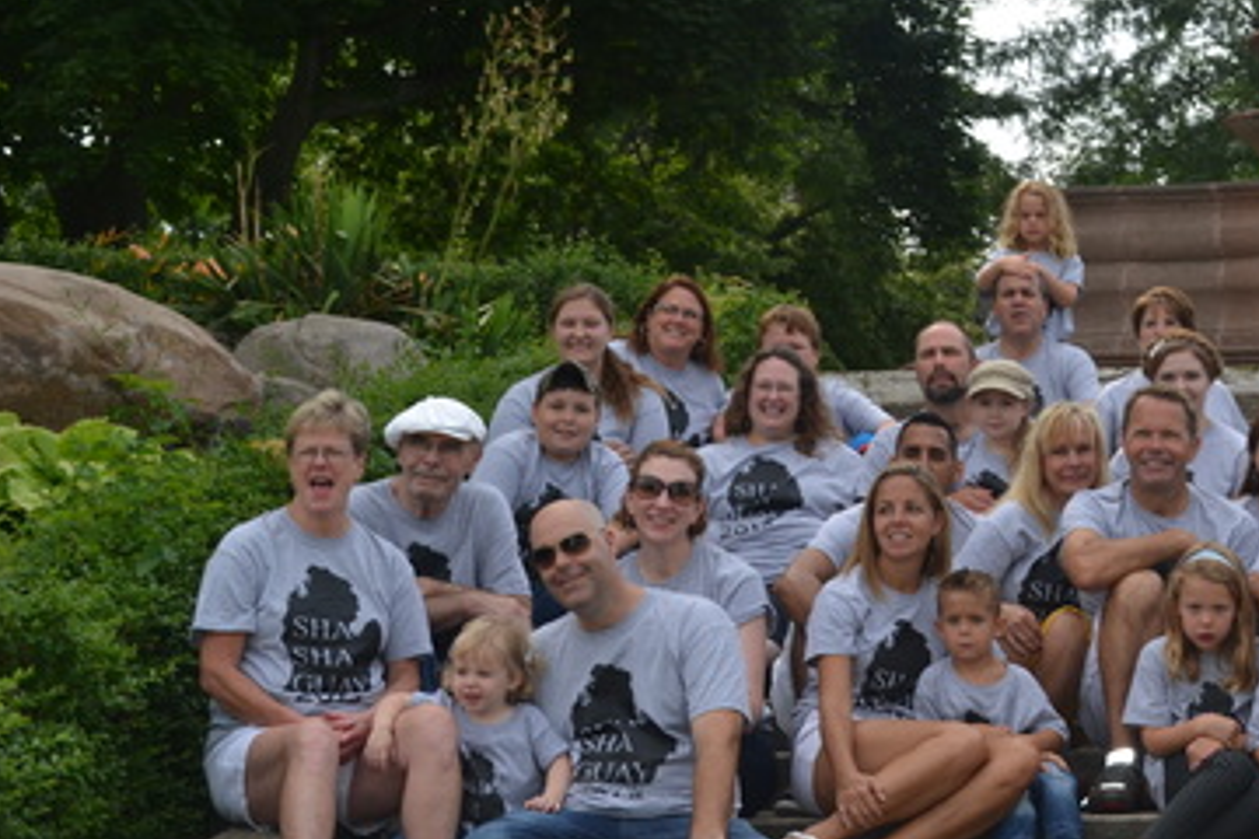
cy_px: 371
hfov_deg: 20.7
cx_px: 1168
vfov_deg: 14.2
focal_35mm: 96
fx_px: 3357
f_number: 7.1
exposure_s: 1/200
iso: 100
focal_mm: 32
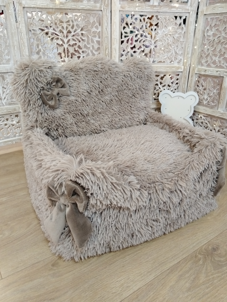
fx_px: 227
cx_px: 114
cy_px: 151
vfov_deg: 67.3
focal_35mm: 26
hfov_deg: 53.1
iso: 1000
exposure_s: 1/33.3
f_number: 1.9
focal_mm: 4.95
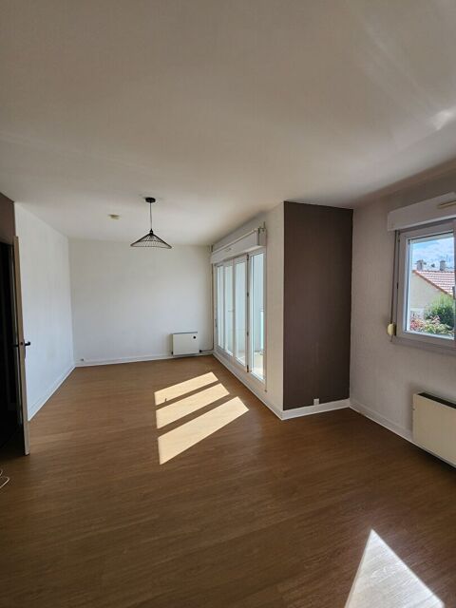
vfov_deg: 106.2
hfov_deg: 89.9
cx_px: 228
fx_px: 228
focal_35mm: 13
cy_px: 304
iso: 50
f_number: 2.2
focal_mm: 2.2
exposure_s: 1/493
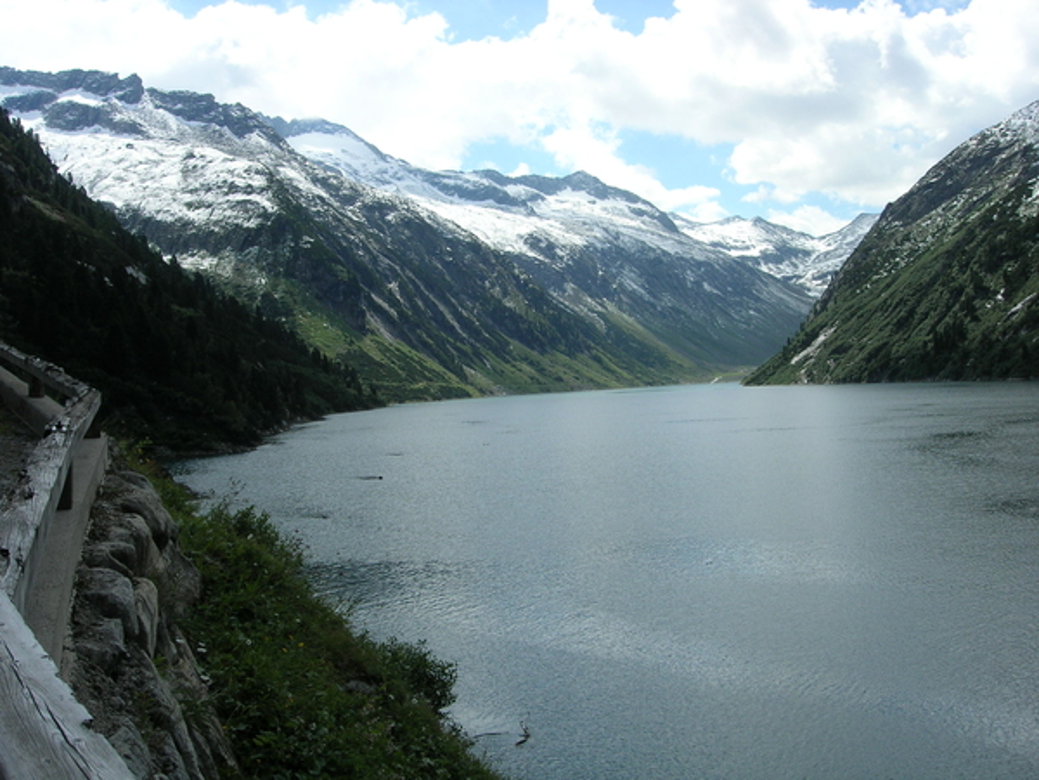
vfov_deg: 37.7
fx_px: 1141
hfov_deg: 49.0
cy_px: 390
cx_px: 520
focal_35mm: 38
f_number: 4.8
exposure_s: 1/817
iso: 64
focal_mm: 7.8
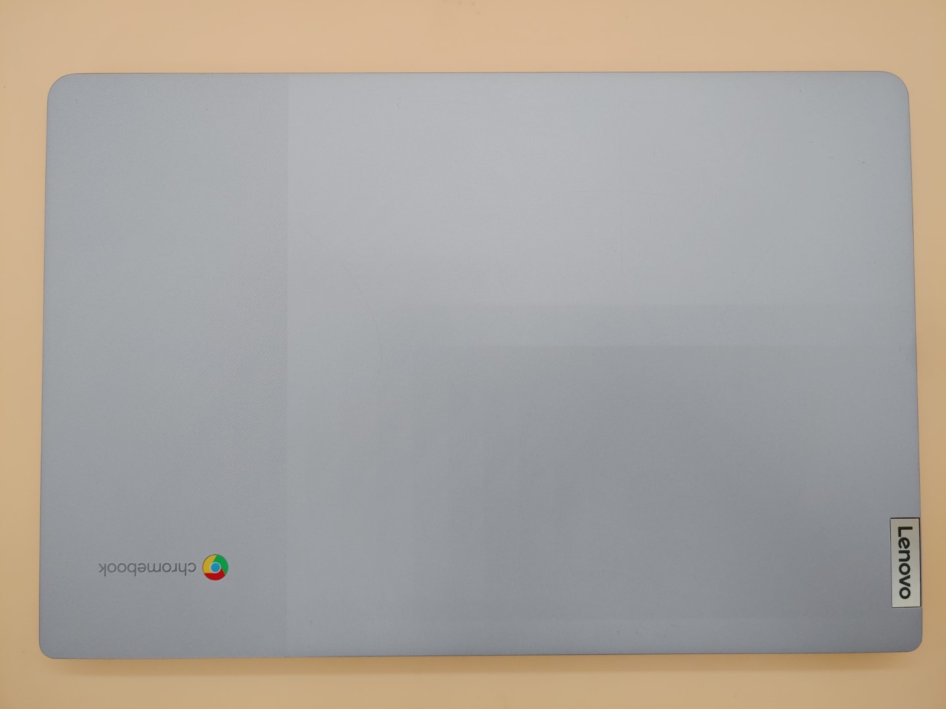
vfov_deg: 53.1
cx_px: 473
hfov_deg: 67.3
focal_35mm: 26
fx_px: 711
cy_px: 354
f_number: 1.8
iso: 50
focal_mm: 4.36
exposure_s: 1/78
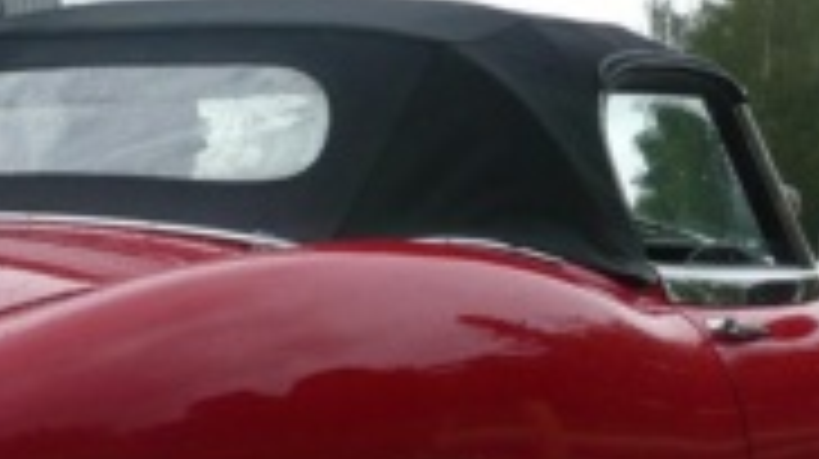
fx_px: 2343
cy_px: 394
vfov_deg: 11.1
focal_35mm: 108
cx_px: 936
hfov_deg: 18.9
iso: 100
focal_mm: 6
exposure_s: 1/500
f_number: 2.9
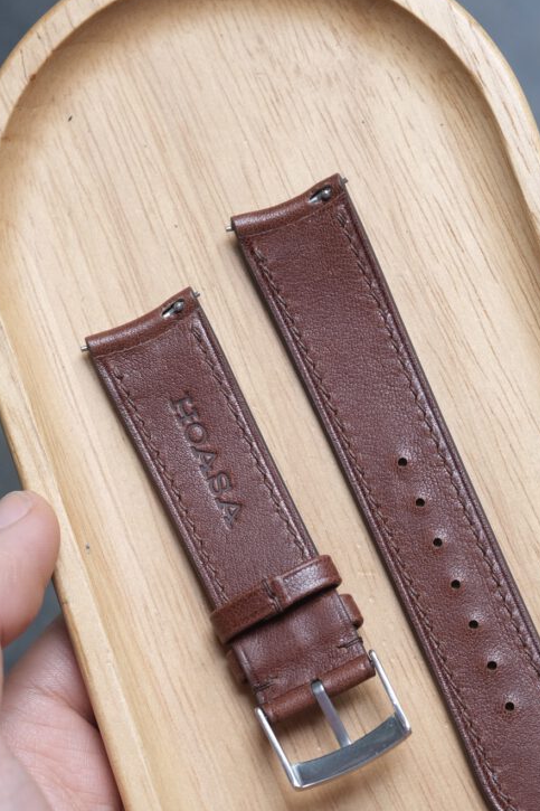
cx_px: 310
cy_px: 444
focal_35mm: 121
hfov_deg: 11.3
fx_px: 2724
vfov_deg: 16.9
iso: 800
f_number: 6.4
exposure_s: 1/125
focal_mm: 60
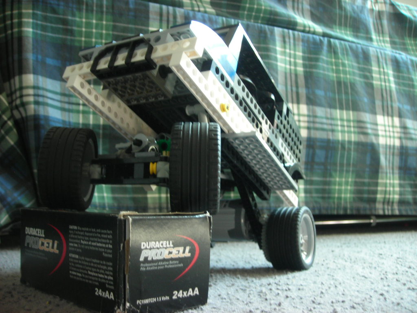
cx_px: 208
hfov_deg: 49.0
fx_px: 458
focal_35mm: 38
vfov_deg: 37.7
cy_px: 156
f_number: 3.2
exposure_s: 1/4
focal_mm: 6.3
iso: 68
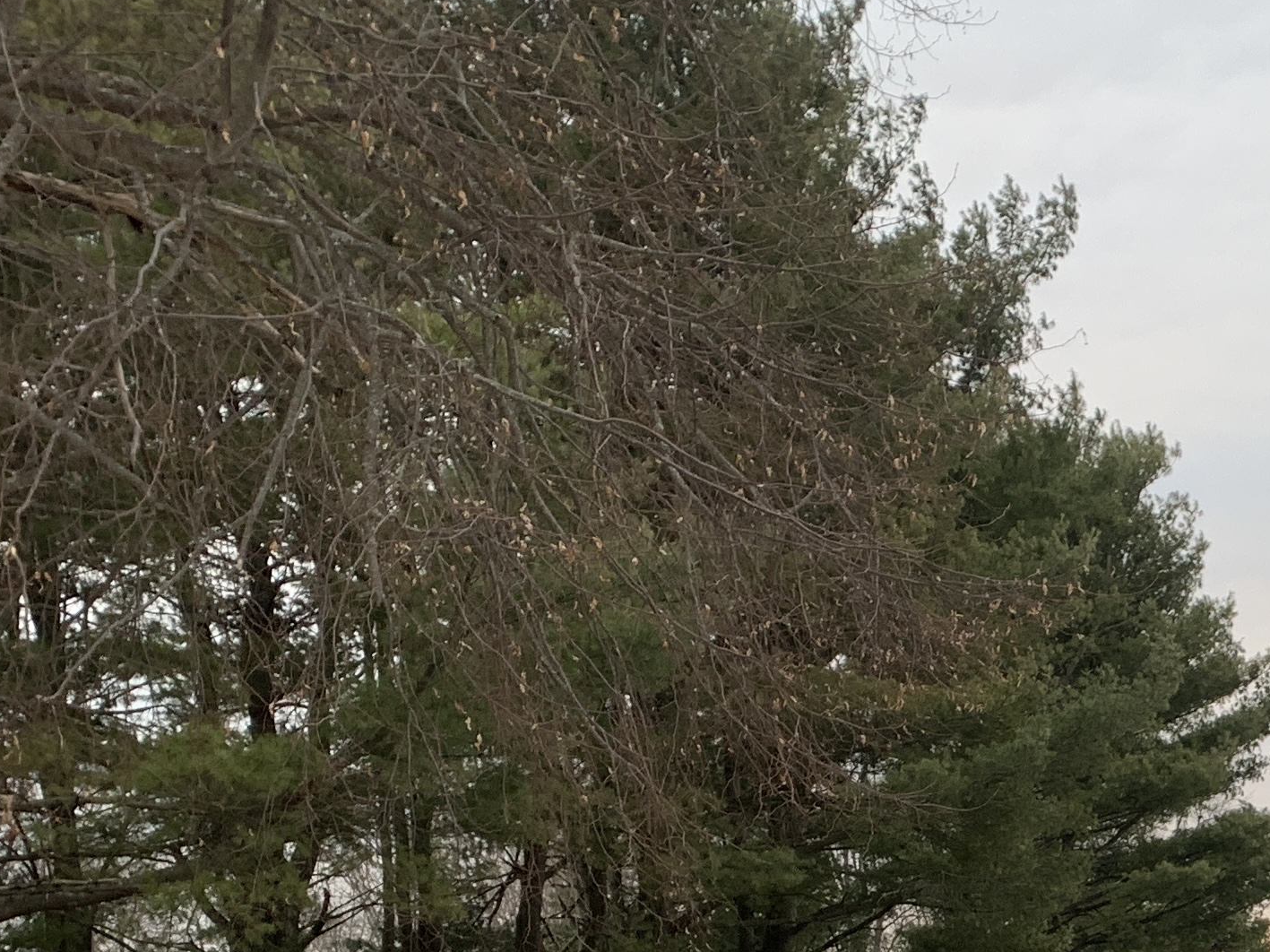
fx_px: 2714
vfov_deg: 18.8
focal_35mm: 74
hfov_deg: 24.8
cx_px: 1337
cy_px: 1161
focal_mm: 4.25
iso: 32
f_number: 1.8
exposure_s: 1/121
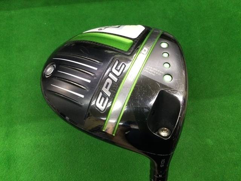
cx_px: 120
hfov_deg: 58.4
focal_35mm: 31
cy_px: 90
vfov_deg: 45.4
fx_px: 216
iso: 100
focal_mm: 3.3
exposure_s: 1/30
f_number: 2.4
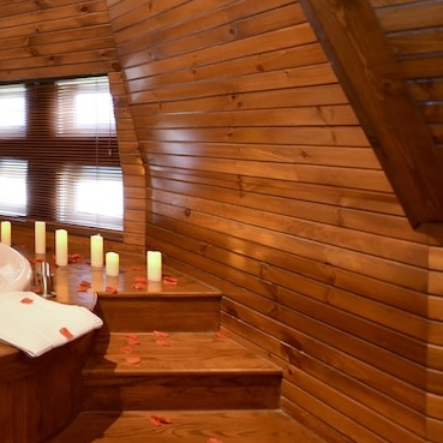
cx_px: -150
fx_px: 478
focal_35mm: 33
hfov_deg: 33.7
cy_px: 145
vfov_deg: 48.8
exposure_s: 1/60
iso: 1800
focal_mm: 14
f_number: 2.8
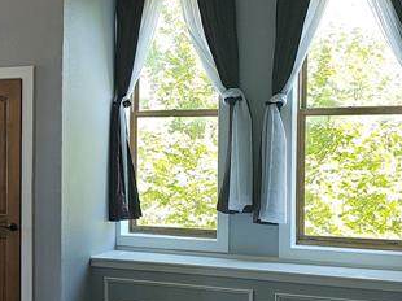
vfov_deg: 19.4
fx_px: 882
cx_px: -115
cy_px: 162
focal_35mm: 76
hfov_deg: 22.9
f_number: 1.7
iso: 50
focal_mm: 6.3
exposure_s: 1/60
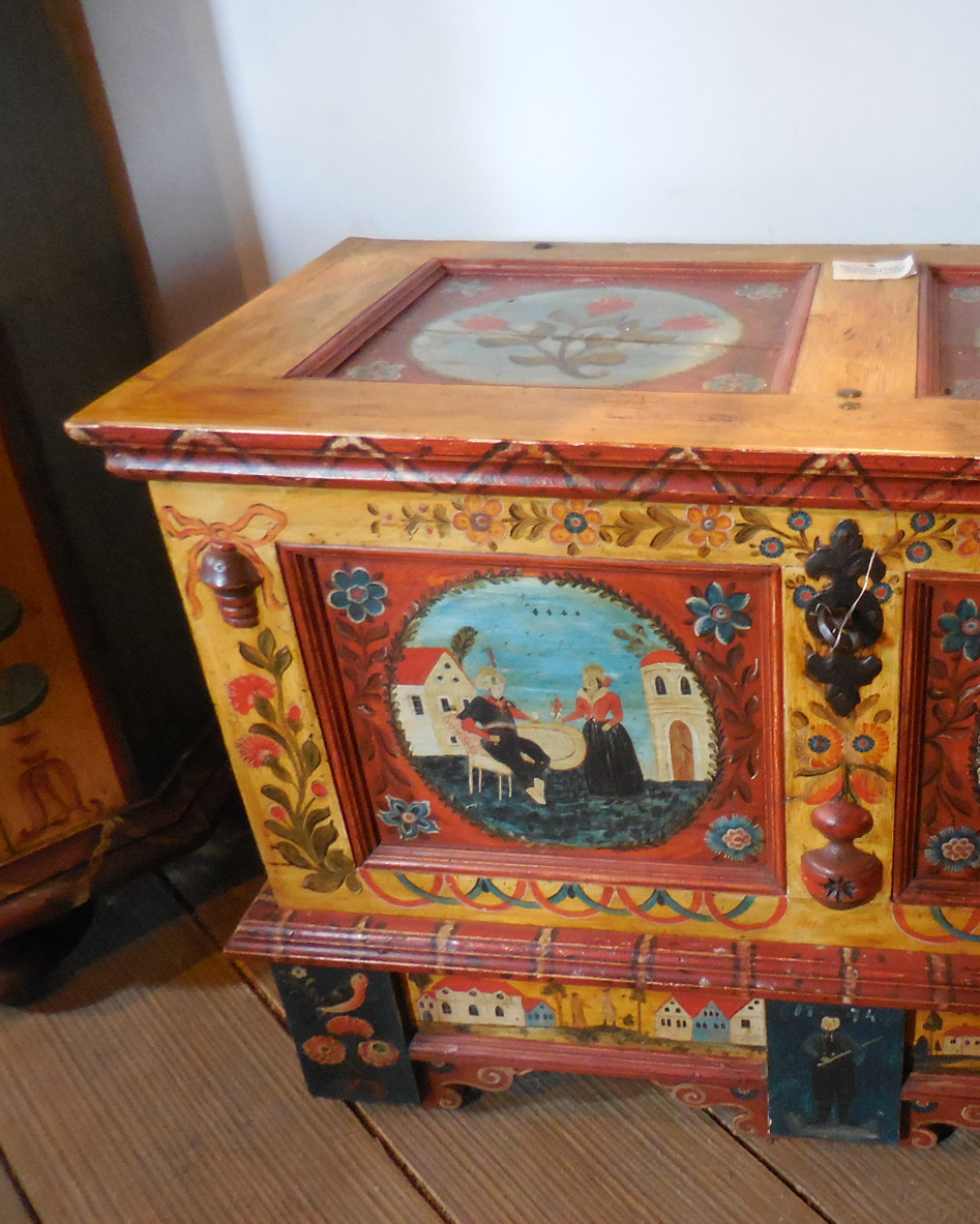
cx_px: 781
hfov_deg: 42.6
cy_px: 610
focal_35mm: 33
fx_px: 1196
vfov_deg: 54.2
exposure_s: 1/8
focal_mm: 4.5
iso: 720
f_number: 3.3
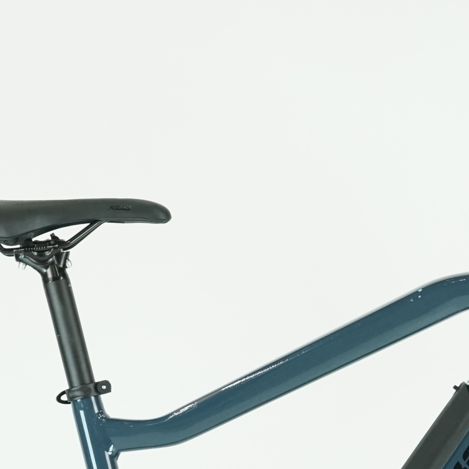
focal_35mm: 175
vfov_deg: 9.9
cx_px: 319
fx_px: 2682
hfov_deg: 10.0
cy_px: 507
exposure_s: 1/200
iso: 1600
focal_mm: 52
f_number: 5.6
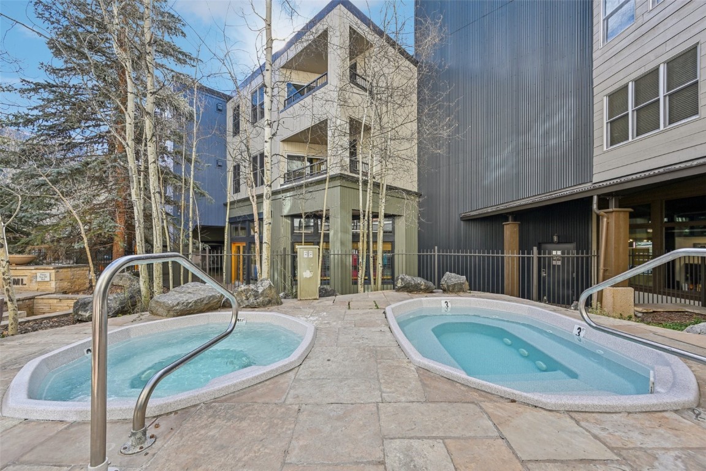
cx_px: 353
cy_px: 236
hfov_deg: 104.3
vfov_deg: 81.2
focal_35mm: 14
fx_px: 275
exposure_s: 1/40
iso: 64
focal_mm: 14
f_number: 8
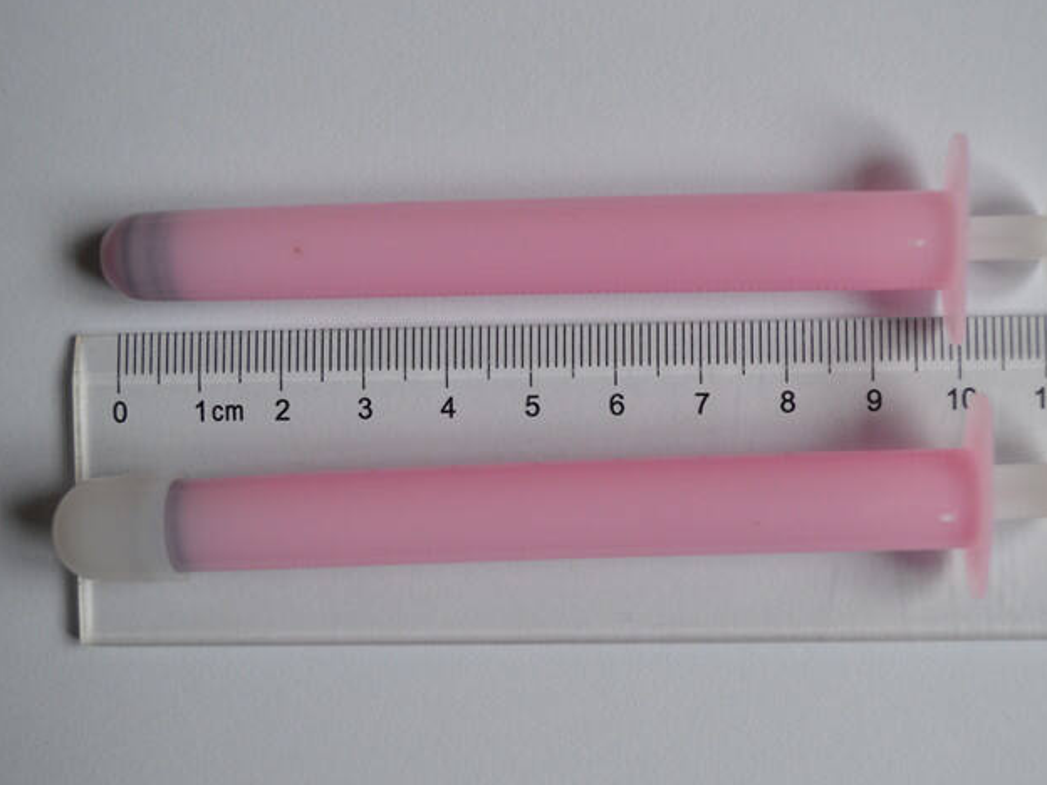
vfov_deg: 30.3
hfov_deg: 39.6
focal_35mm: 48
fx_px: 1452
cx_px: 559
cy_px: 413
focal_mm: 26
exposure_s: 1/80
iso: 400
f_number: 4.5
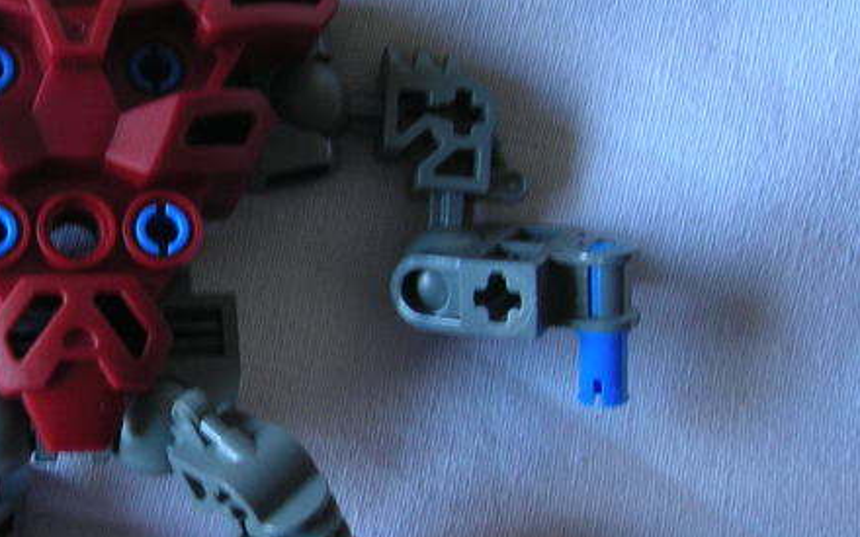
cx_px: 121
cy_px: 260
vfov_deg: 15.9
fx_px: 1922
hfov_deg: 24.6
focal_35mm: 82
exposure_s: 1/11.7
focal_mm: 5.7
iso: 50
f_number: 2.9
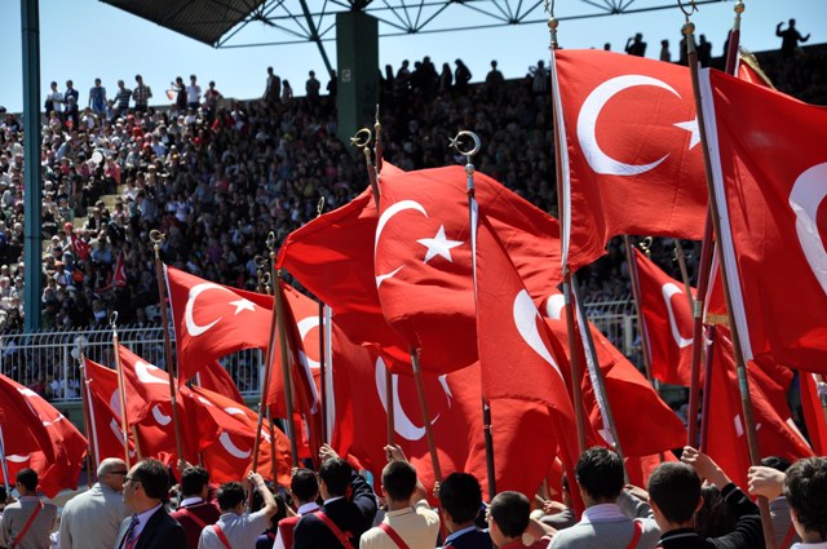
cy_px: 274
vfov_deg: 10.1
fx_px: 3097
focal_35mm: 135
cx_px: 414
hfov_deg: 15.2
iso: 200
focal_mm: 90
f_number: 6.3
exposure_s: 1/640
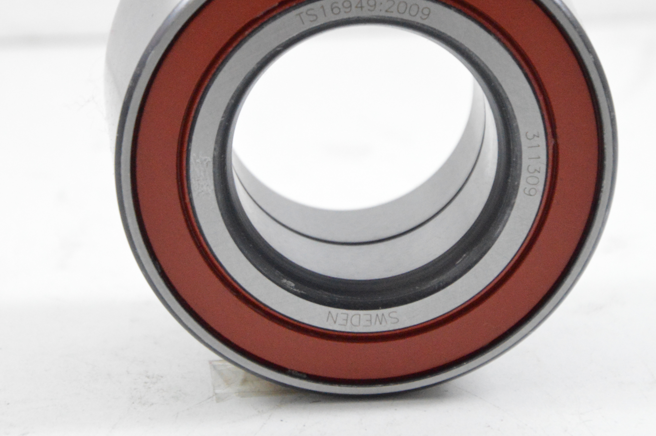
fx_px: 5315
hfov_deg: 7.1
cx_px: 363
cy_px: 130
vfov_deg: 4.7
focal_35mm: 292
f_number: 7.1
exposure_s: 1/100
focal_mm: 105
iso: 3200
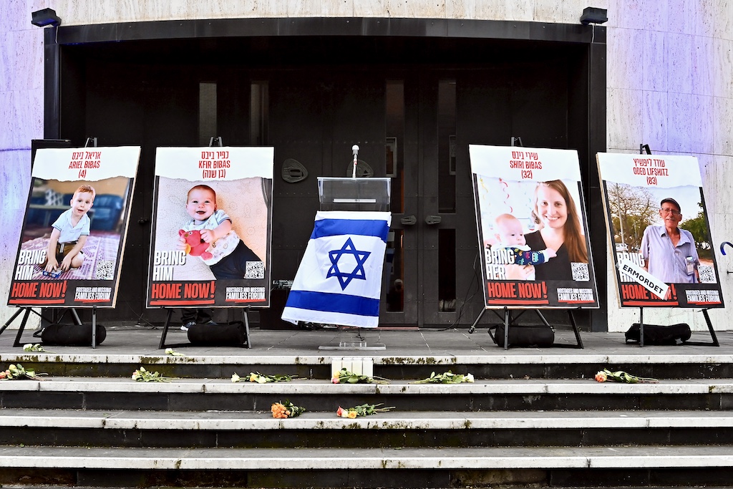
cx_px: 366
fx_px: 977
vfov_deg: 28.1
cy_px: 244
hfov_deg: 41.1
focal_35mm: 48
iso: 3600
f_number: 5
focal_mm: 48
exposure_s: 1/100
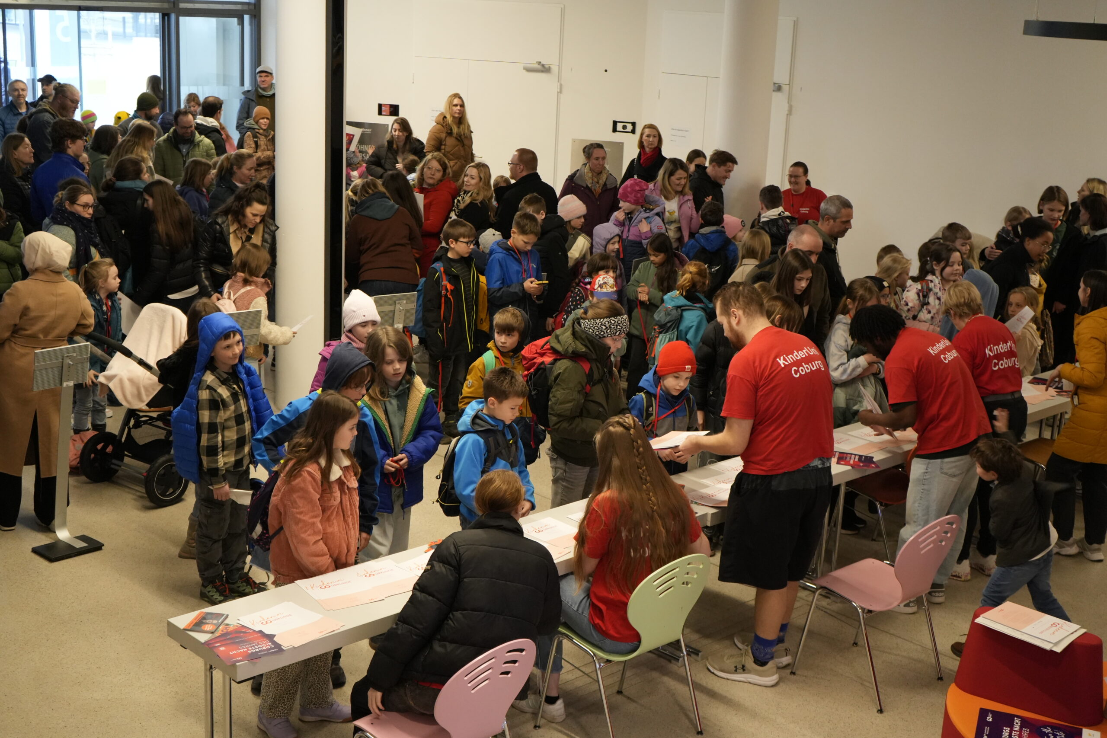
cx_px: 554
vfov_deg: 29.2
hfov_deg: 42.7
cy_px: 369
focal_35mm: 46
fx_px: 1414
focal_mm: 46
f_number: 4.5
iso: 4000
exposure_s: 1/160
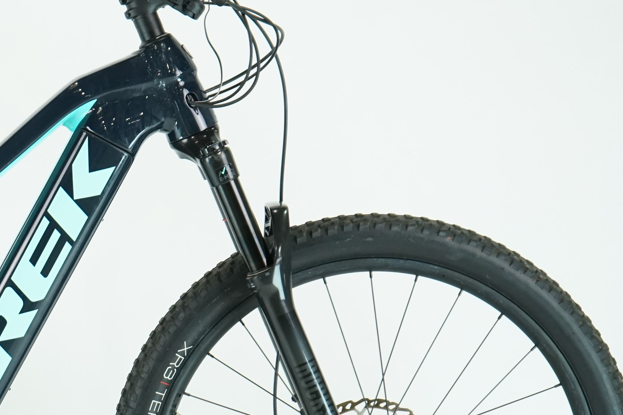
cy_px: 298
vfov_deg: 9.7
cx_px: -45
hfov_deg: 14.3
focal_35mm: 141
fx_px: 2440
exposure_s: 1/200
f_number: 5.6
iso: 1600
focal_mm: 61
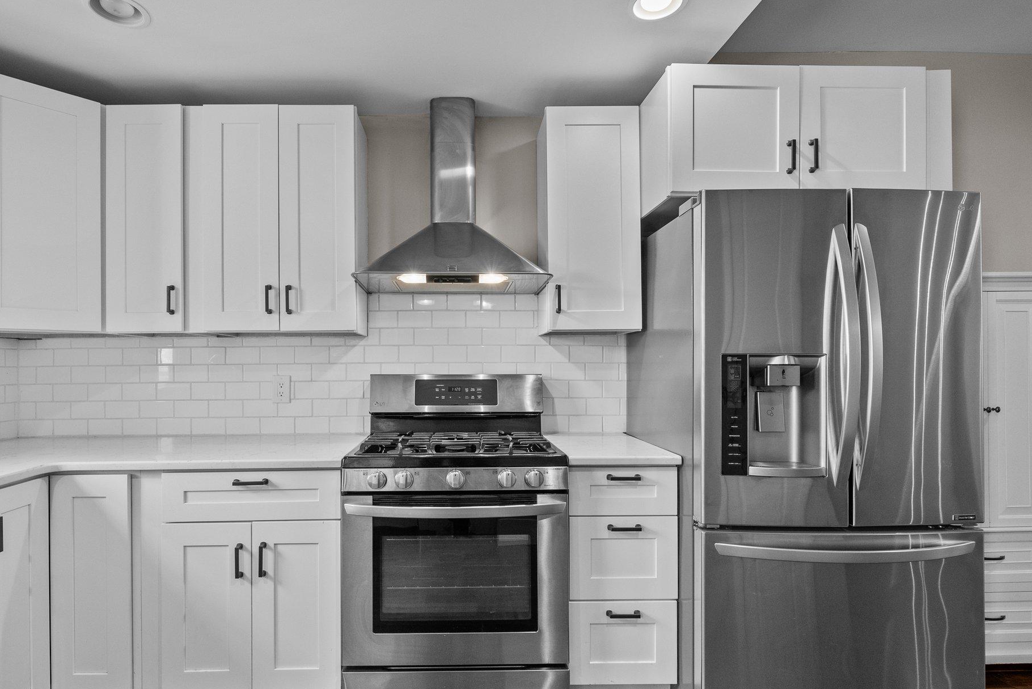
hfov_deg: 89.6
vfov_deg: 67.2
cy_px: 386
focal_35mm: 18
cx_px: 459
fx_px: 516
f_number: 8
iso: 2000
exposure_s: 1/15
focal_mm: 16
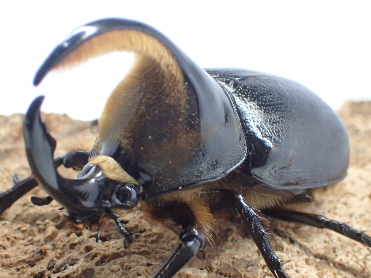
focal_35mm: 65
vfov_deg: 22.6
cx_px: 186
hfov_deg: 29.8
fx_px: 697
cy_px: 139
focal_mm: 11.78
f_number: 3.8
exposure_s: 1/80
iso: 800
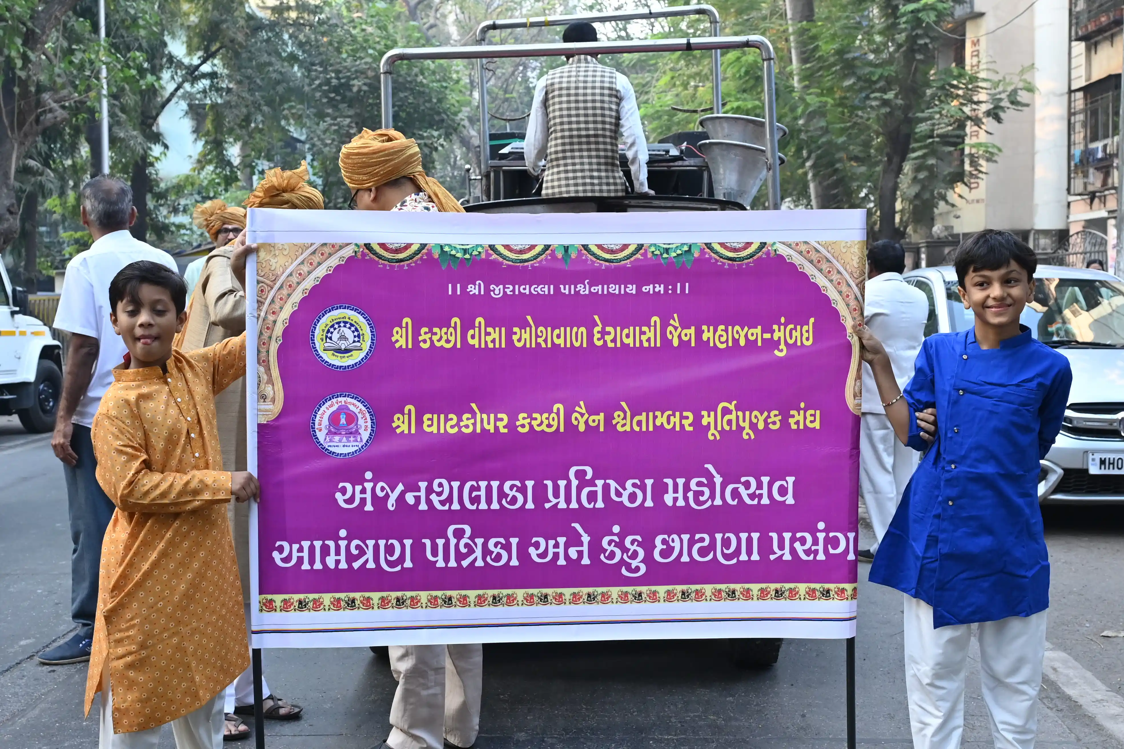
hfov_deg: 46.4
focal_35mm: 42
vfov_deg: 31.9
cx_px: 562
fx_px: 1311
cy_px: 374
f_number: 5
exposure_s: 1/125
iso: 1600
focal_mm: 28.5
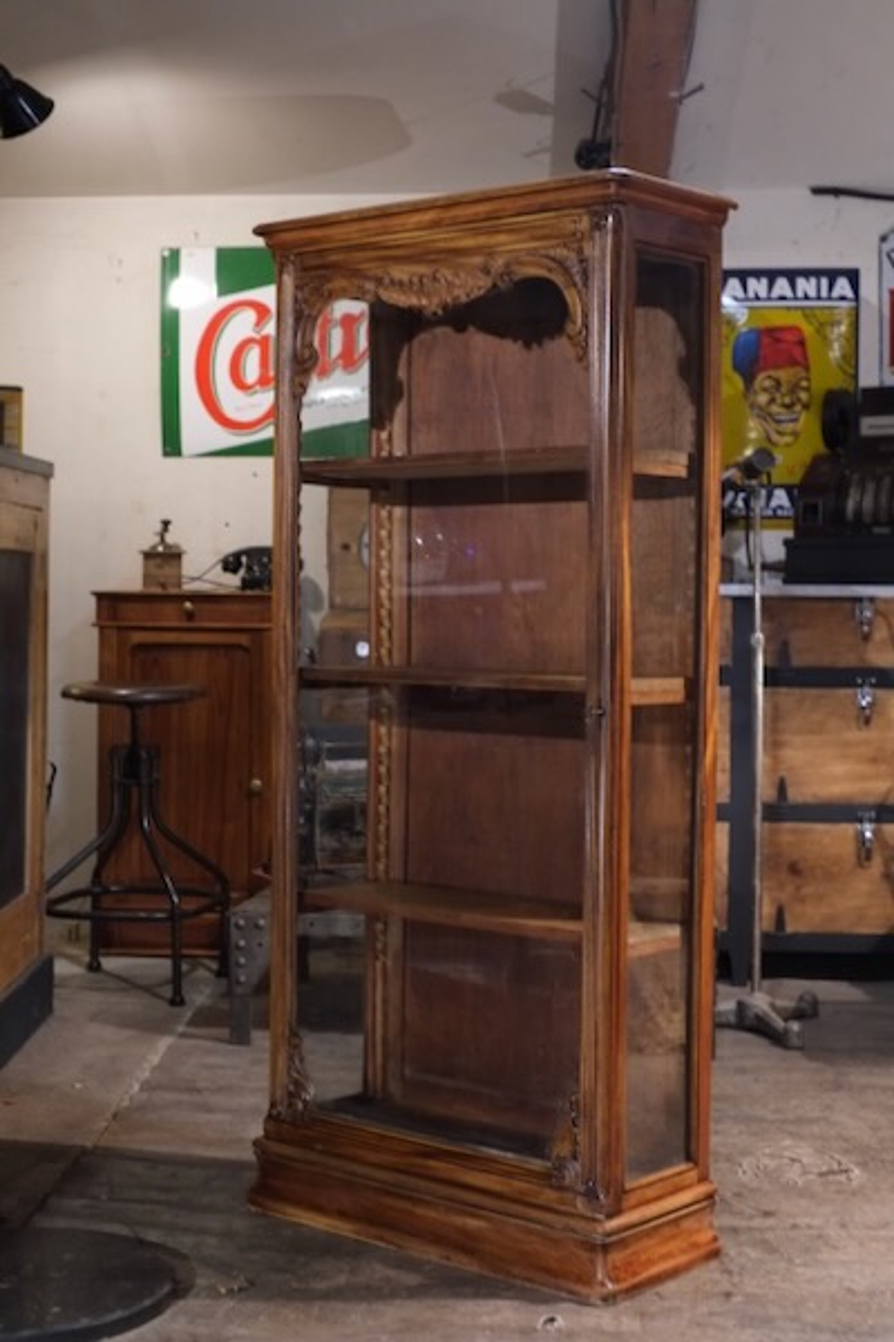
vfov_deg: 37.5
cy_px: 671
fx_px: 1974
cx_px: 447
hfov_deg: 25.5
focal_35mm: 53
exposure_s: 1/125
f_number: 3.6
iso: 3200
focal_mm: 35
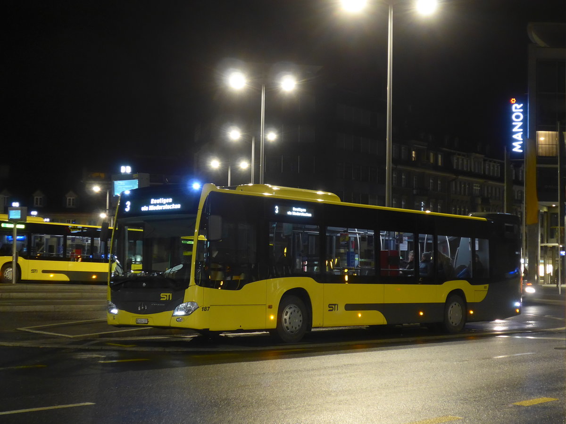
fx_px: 1014
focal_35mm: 62
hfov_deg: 31.2
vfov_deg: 23.7
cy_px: 212
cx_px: 283
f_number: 3.7
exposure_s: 1/10
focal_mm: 12.7
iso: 640
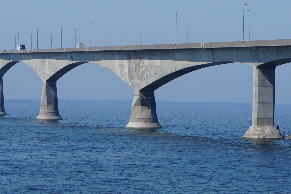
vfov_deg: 6.6
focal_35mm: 209
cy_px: 118
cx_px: 105
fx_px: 1689
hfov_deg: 9.8
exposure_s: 1/200
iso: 100
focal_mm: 48
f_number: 11
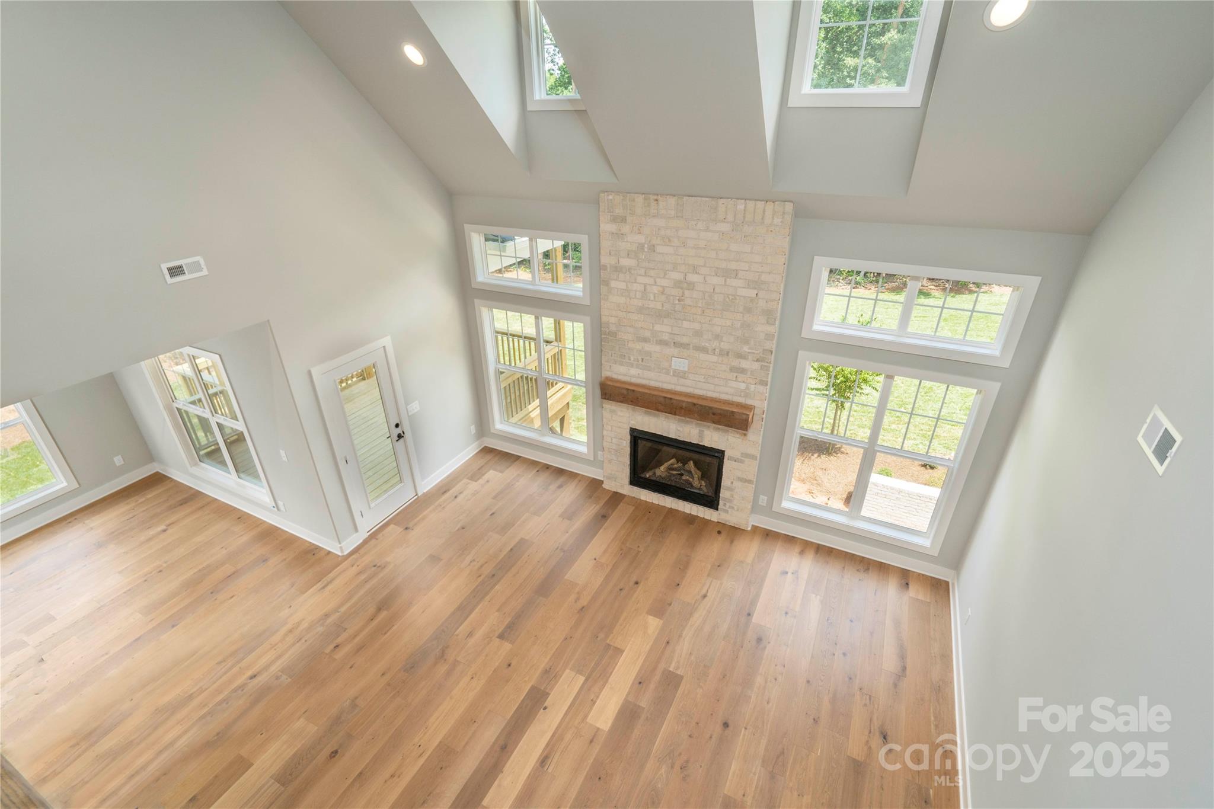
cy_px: 404
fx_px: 539
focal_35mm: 16
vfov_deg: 73.7
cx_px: 607
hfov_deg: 96.7
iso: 320
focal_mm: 16
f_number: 7.1
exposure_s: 1/60
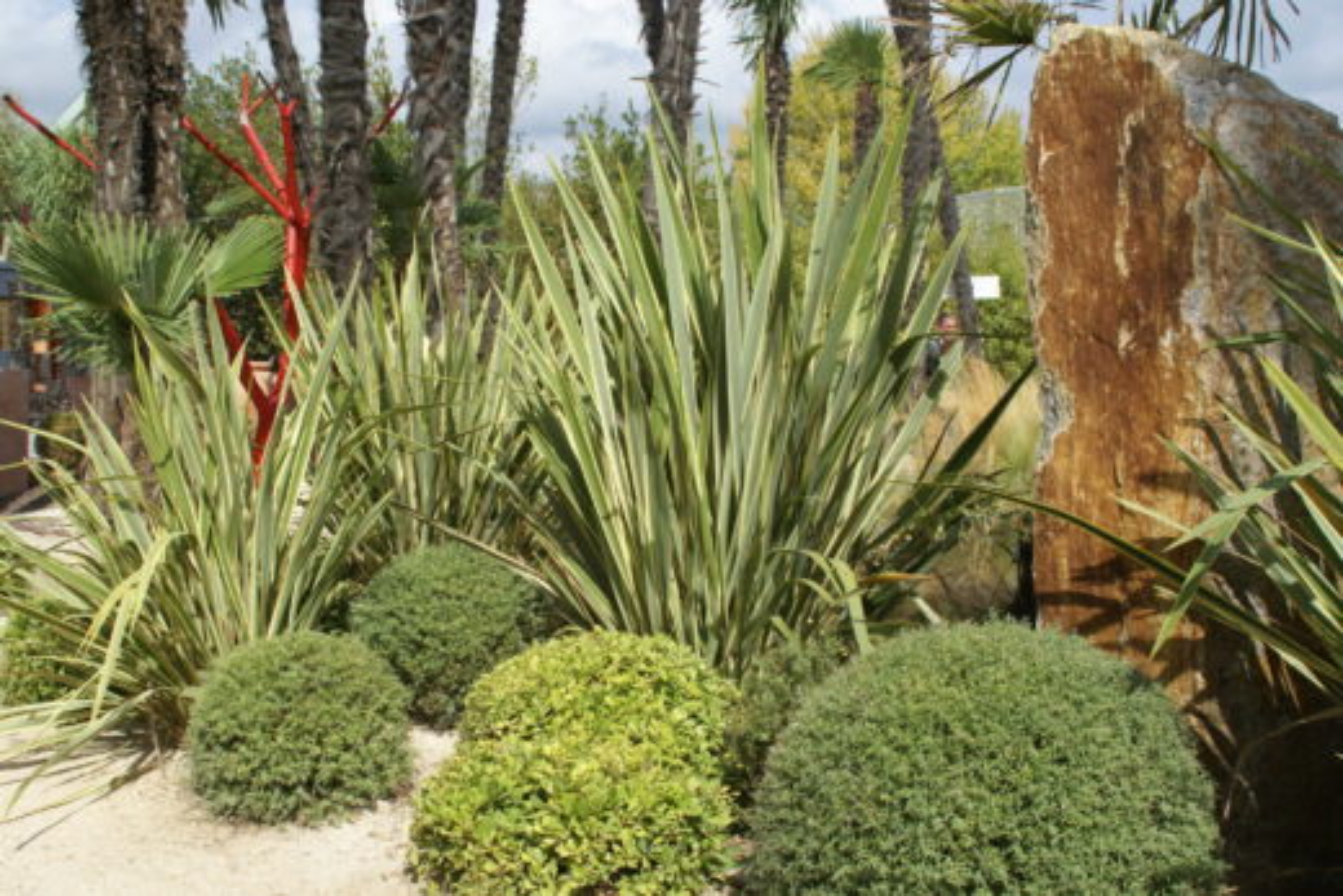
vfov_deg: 31.9
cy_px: 448
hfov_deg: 46.4
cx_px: 672
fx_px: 1567
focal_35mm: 42
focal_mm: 28
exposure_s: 1/160
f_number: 11
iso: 100
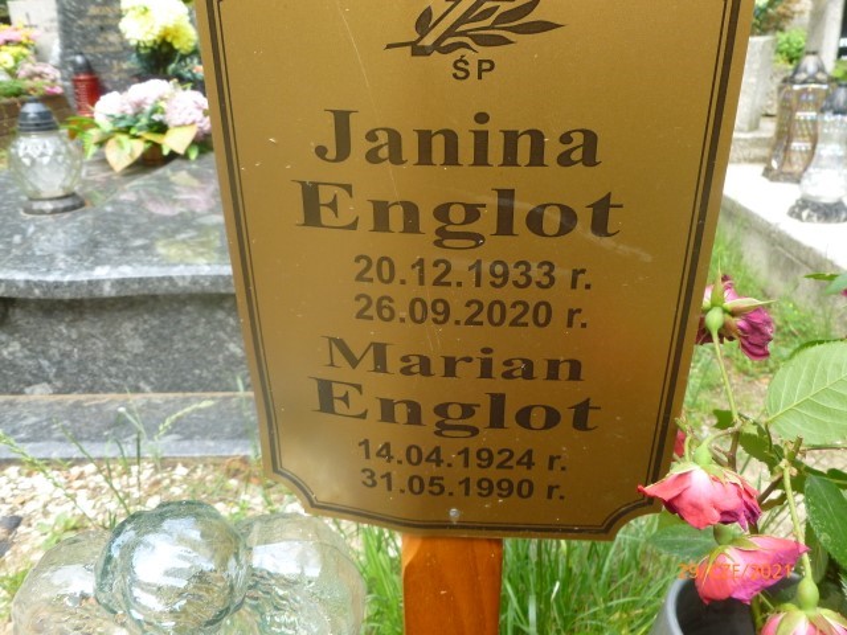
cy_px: 318
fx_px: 685
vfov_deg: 49.7
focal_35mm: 28
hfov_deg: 63.4
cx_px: 424
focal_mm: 5
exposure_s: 1/125
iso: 100
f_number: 3.3
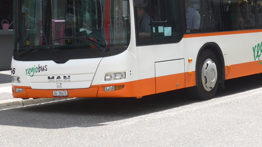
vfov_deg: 12.1
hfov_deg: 21.6
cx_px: 193
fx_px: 681
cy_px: -30
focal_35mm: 98
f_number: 3.2
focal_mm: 10.1
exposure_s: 1/500
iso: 80
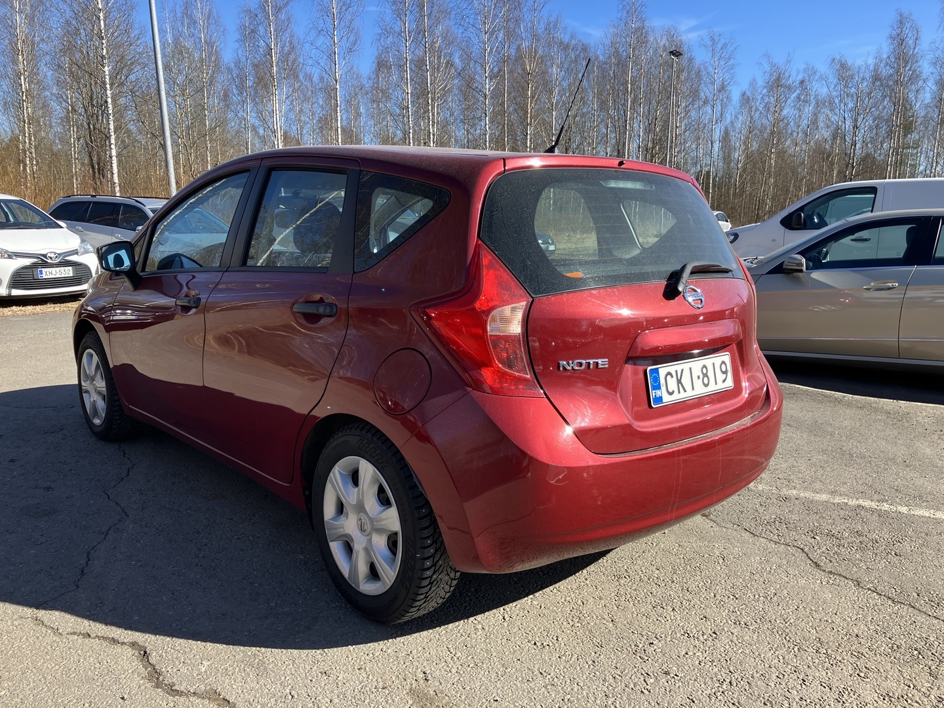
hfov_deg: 63.4
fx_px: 764
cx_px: 472
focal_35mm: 28
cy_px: 354
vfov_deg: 49.7
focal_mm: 3.99
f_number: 1.8
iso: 32
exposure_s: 1/810
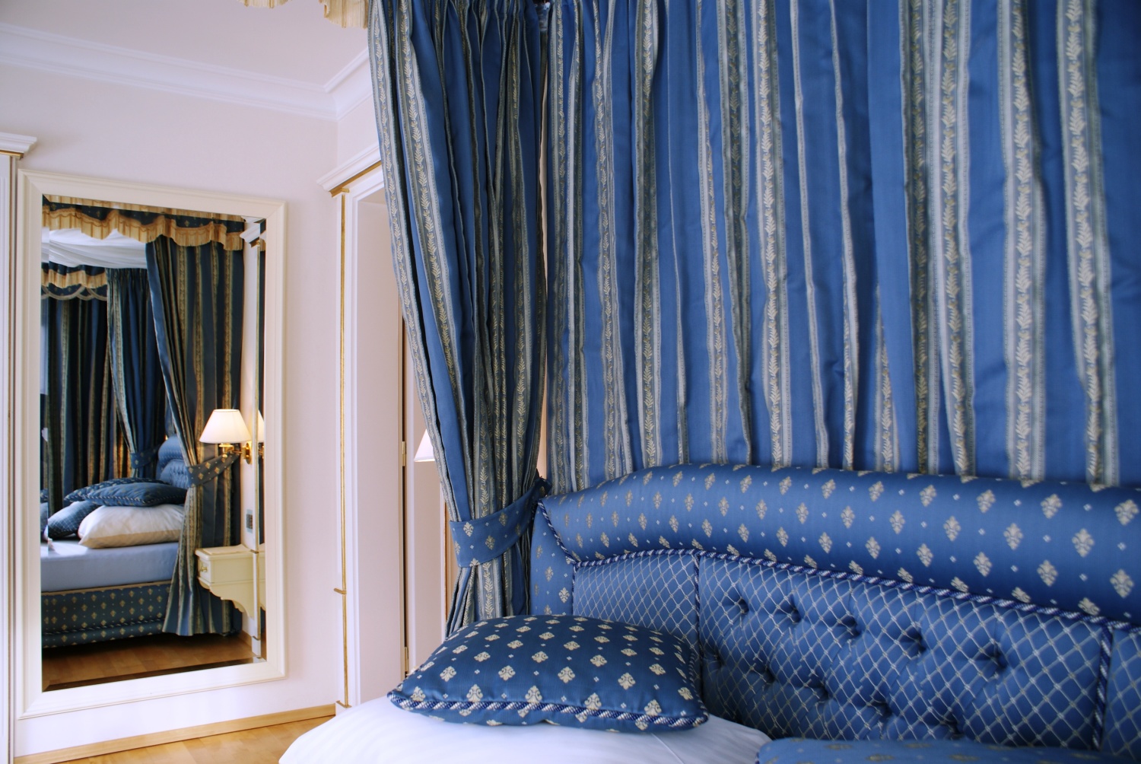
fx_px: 857
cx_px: 570
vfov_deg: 48.0
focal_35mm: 27
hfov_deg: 67.3
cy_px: 382
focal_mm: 18
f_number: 4
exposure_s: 1/40
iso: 100
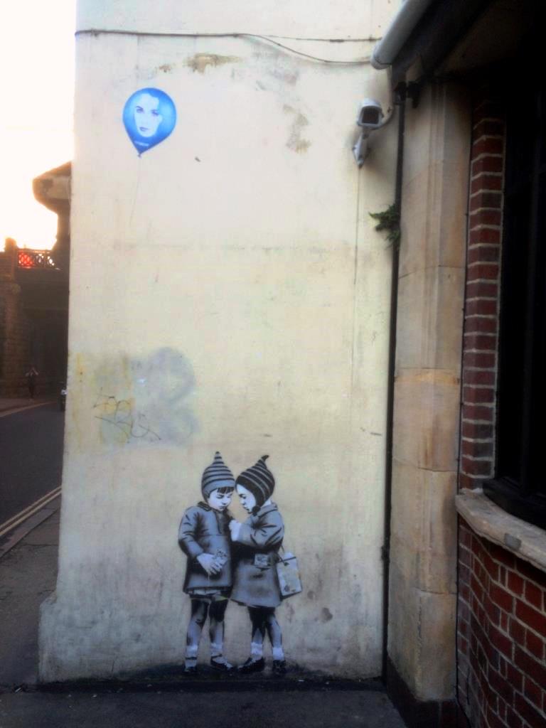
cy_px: 364
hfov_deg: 48.2
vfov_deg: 61.7
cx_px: 273
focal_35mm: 29
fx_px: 610
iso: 32
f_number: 2.2
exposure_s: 1/121
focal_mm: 4.15
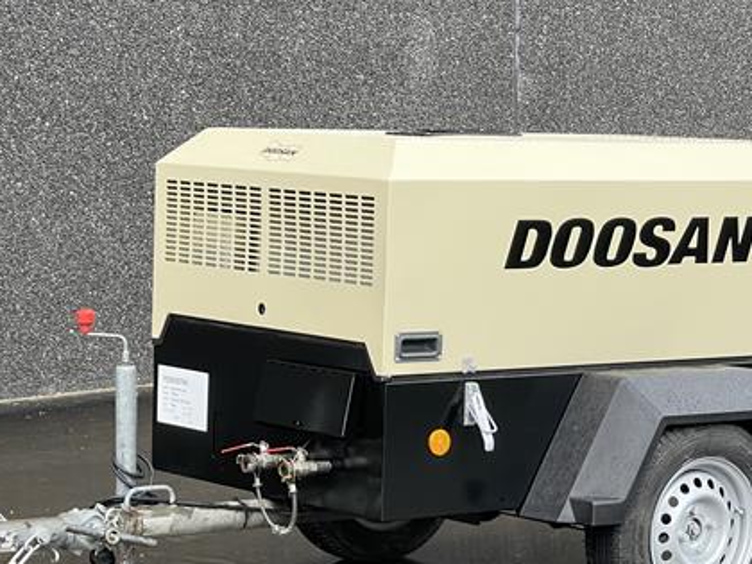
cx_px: 324
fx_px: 2650
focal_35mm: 122
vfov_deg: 12.1
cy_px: 385
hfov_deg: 16.1
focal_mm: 7.5
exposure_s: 1/99
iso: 32
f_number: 2.2
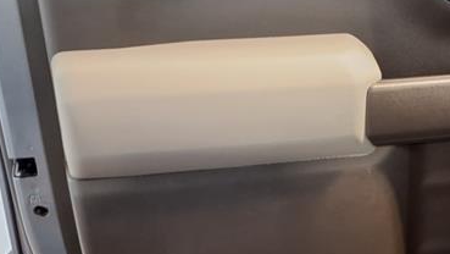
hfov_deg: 39.5
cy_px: 165
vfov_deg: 23.4
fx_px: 609
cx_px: 335
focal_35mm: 51
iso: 500
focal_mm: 3.58
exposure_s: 1/17
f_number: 1.9
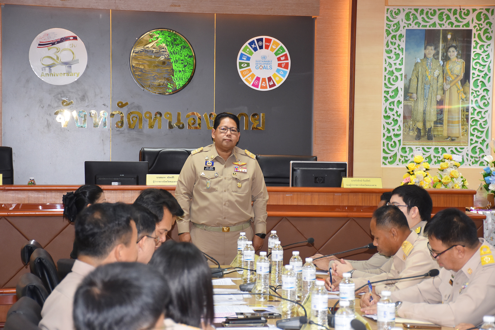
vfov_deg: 14.7
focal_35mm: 93
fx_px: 1279
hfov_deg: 21.9
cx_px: 248
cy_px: 165
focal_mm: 62
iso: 720
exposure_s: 1/60
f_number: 5
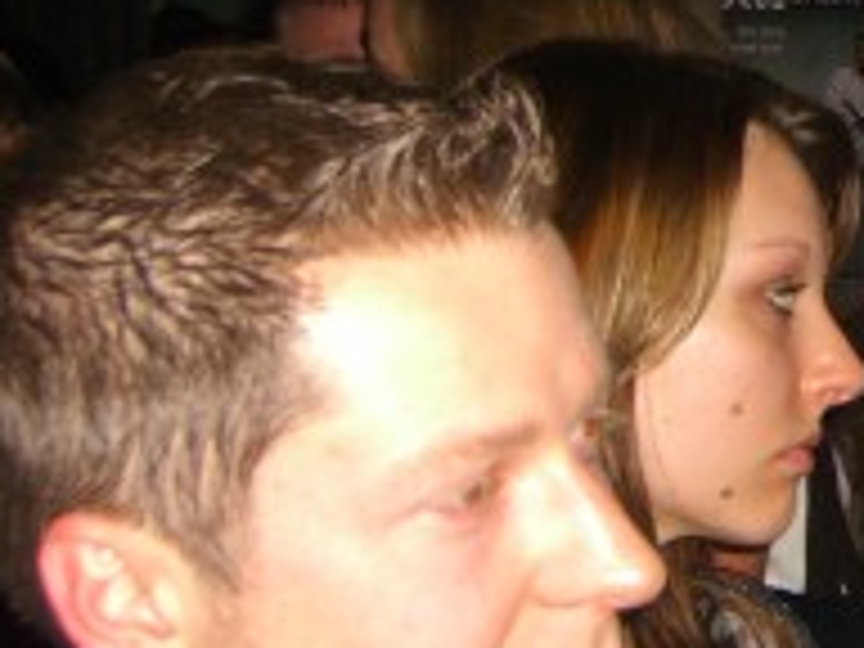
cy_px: 50
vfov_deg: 12.3
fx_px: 2970
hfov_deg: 15.4
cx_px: 1242
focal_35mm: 119
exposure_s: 1/60
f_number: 2.8
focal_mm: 7.9
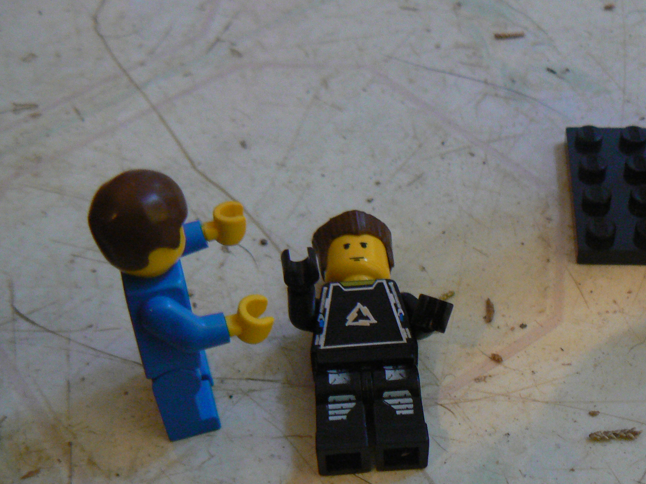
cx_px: 392
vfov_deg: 27.7
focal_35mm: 52
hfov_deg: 36.7
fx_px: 970
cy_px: 347
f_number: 2.8
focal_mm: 6
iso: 200
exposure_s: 1/10
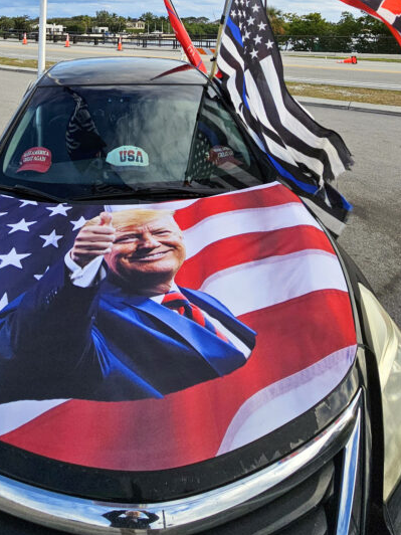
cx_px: 146
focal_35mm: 25
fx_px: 386
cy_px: 31
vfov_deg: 57.1
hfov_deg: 54.1
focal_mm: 2.2
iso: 50
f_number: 2.2
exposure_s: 1/1804
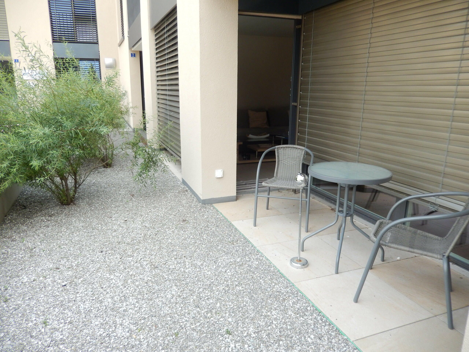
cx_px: 234
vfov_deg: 54.9
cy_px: 176
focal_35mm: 25
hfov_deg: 69.4
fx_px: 339
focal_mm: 4.5
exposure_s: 1/200
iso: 125
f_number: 3.4
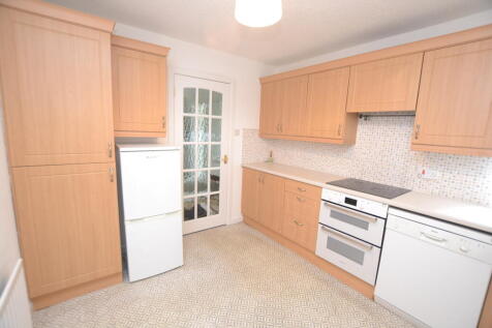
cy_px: 164
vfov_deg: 77.3
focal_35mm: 15
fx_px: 205
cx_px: 246
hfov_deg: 100.4
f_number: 3.5
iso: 1400
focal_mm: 10
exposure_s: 1/60
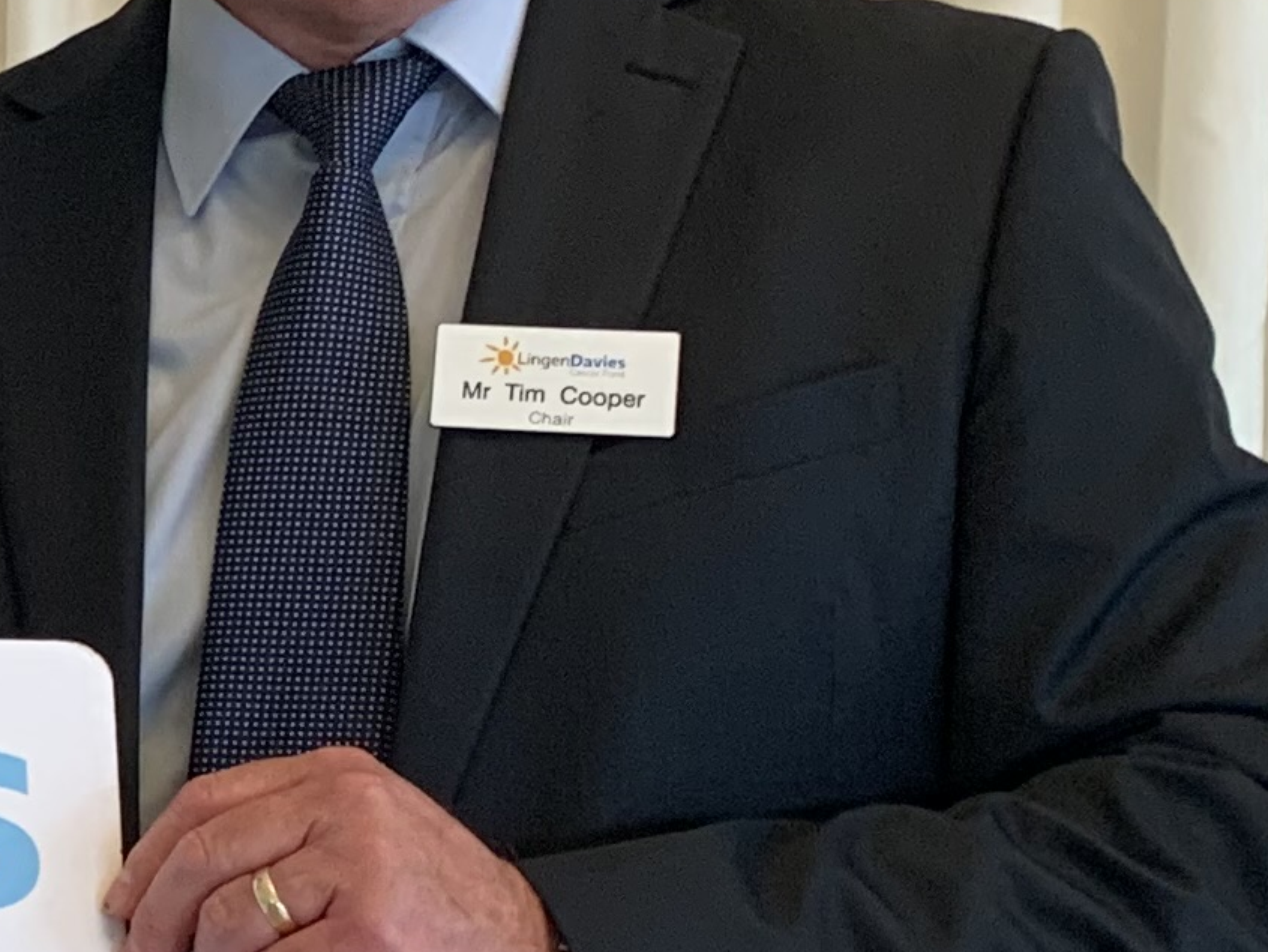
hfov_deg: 13.7
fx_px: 4543
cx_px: -1211
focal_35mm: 124
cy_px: 398
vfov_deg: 12.0
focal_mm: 4.25
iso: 100
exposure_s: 1/91
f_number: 1.8
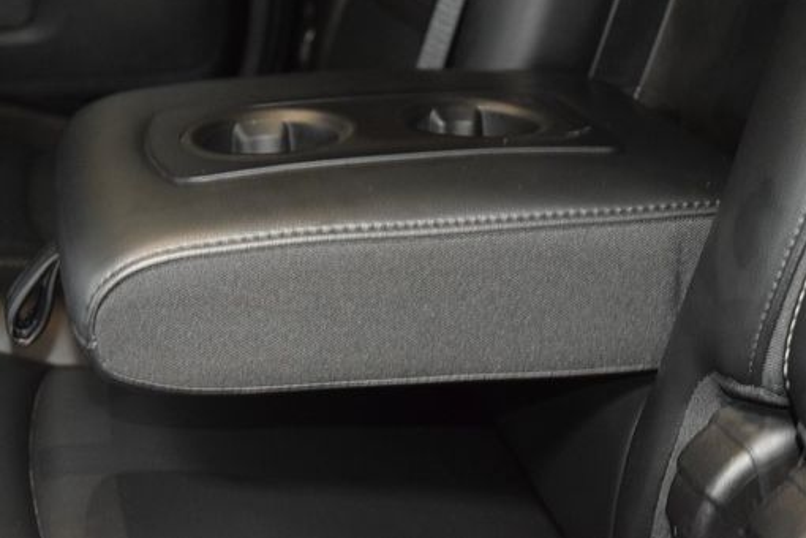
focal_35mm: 64
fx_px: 1433
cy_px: 203
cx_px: 354
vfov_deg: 21.2
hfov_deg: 31.4
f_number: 4
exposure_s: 1/15
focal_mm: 34
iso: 3200
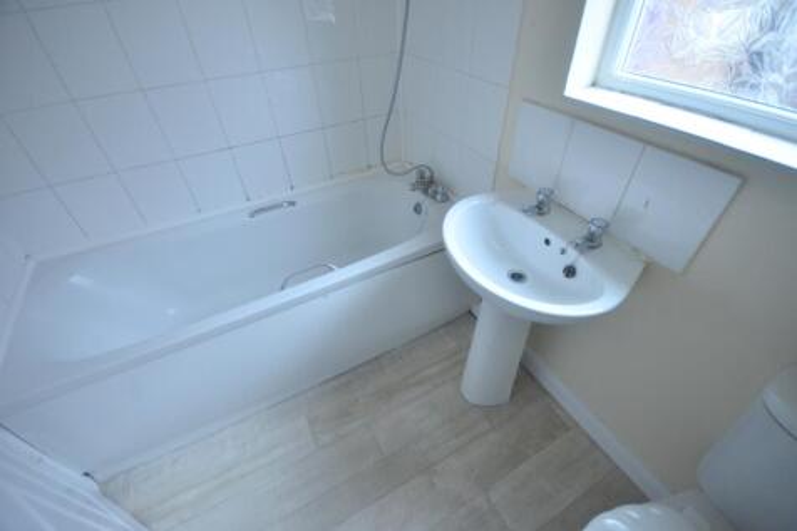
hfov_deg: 100.4
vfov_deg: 77.3
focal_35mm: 15
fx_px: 332
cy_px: 266
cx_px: 398
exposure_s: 1/40
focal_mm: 10
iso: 800
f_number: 4
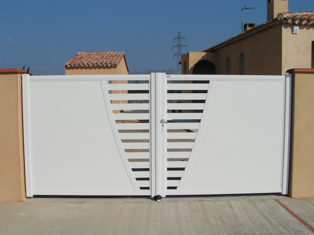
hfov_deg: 49.0
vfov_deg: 37.7
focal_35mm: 38
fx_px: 345
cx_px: 157
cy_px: 118
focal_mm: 5.8
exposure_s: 1/800
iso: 50
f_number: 6.3
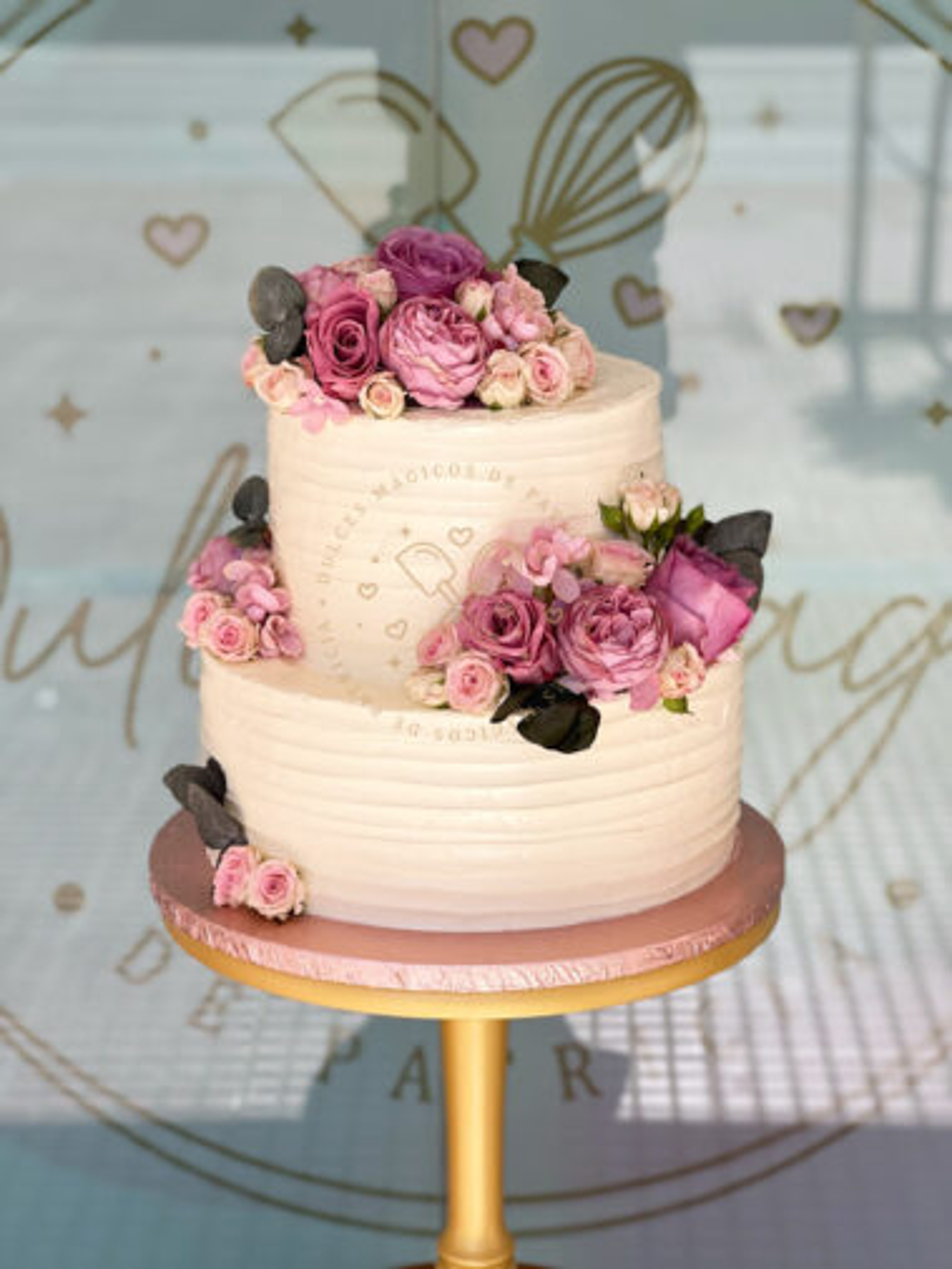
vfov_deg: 25.3
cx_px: 476
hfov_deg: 19.1
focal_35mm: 77
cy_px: 634
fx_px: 2822
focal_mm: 9
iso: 25
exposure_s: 1/179
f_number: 2.8
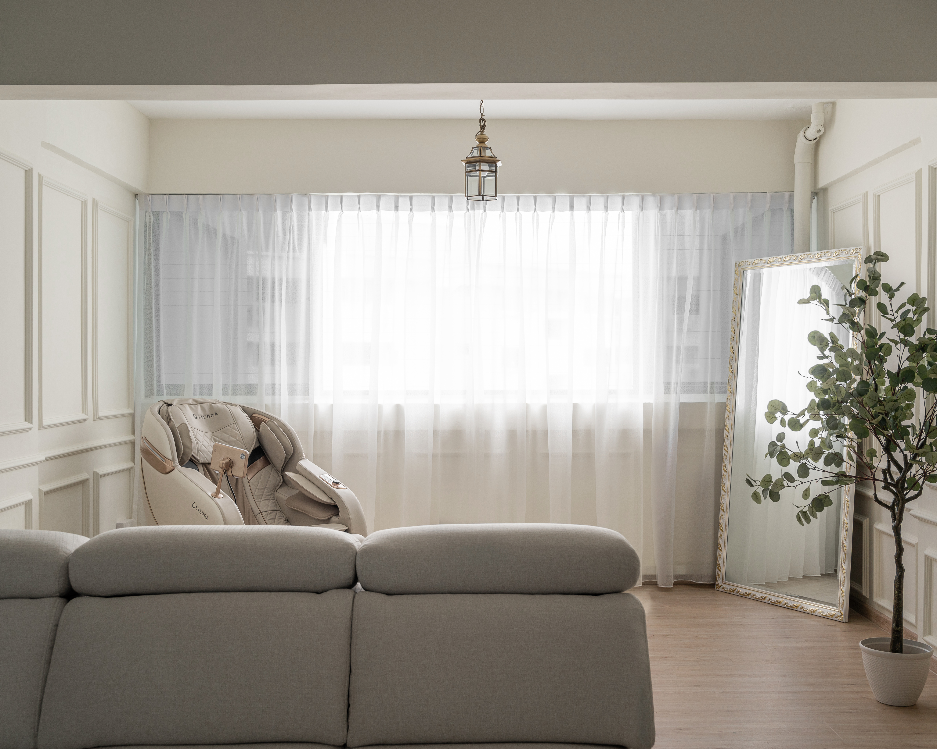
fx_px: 1082
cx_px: 477
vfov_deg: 38.2
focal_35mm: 39
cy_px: 379
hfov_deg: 46.8
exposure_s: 1/20
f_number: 6.3
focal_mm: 34
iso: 100
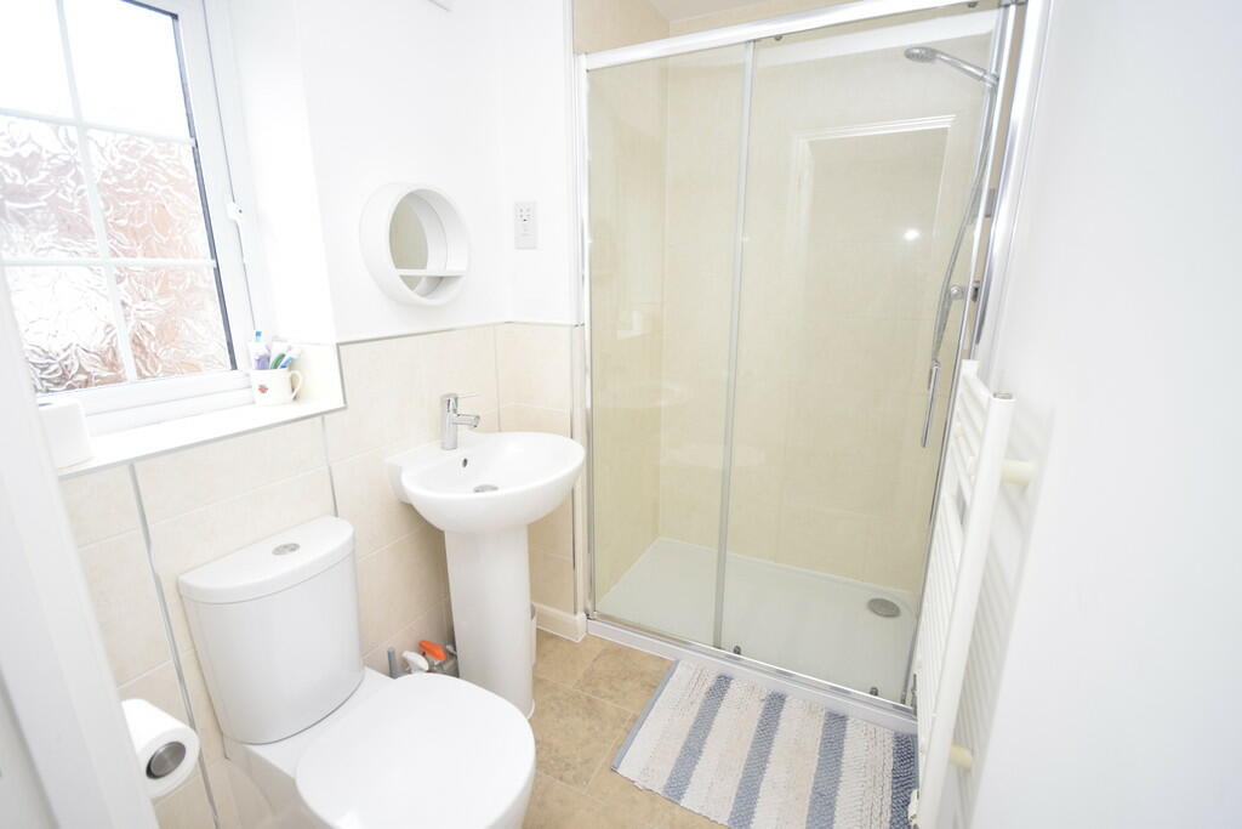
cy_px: 414
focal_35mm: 15
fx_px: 518
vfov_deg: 77.3
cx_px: 621
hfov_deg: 100.4
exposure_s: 1/100
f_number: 5
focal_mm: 10
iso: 800
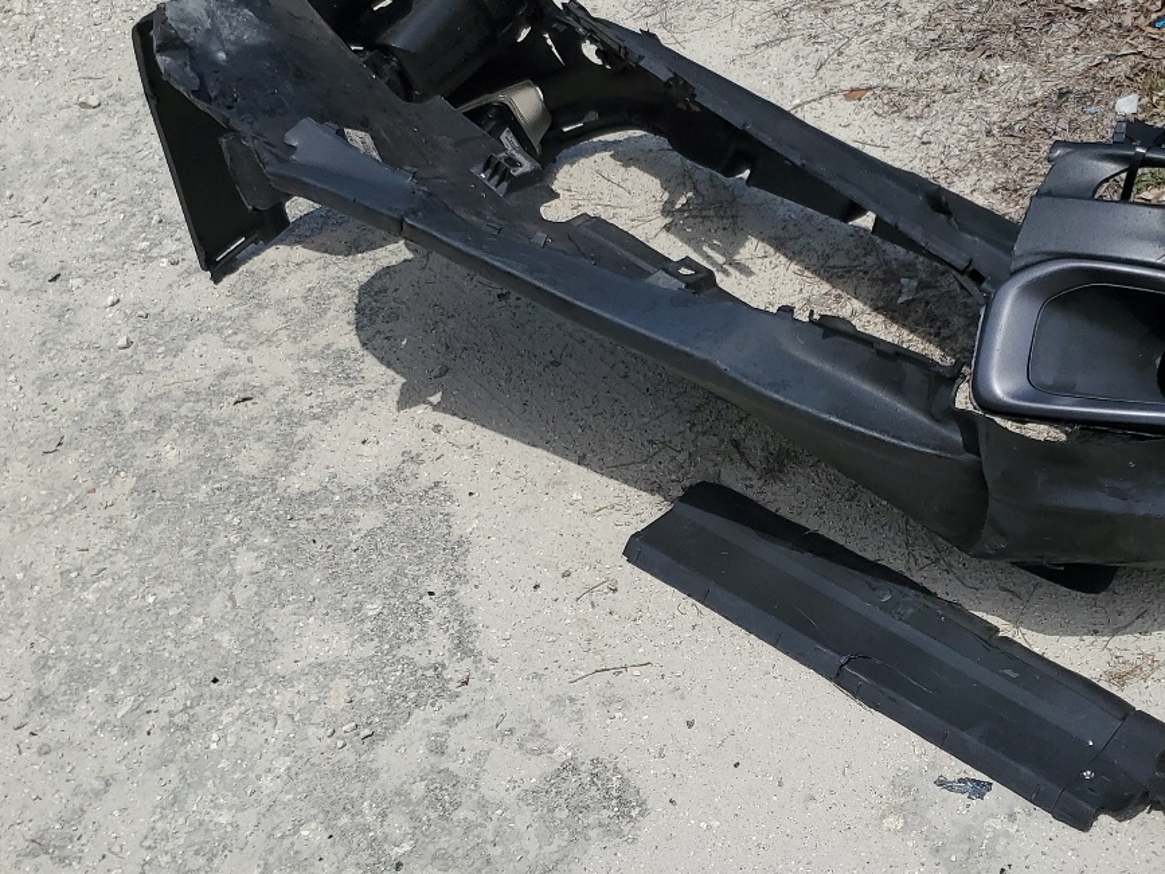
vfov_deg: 30.2
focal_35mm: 48
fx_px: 1615
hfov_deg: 39.2
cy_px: 522
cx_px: 766
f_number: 1.5
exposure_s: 1/5000
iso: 50
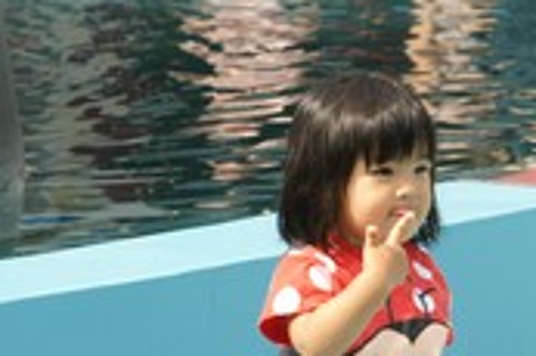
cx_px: 378
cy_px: 197
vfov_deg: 4.2
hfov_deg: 6.3
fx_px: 4879
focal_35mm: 328
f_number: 6.3
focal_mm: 90
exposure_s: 1/400
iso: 200
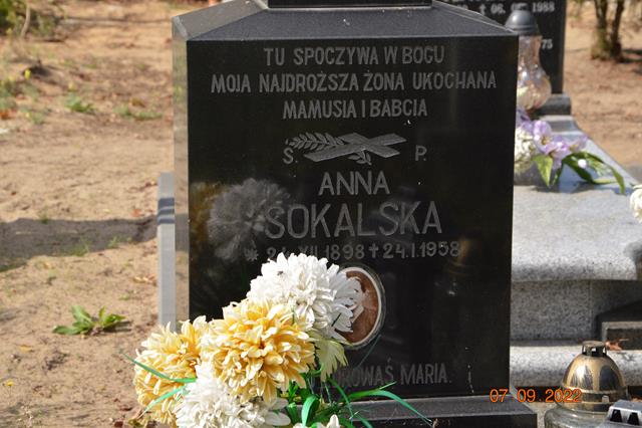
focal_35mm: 105
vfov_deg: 13.0
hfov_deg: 19.5
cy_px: 214
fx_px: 1871
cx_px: 321
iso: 100
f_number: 8
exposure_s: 1/200
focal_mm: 70
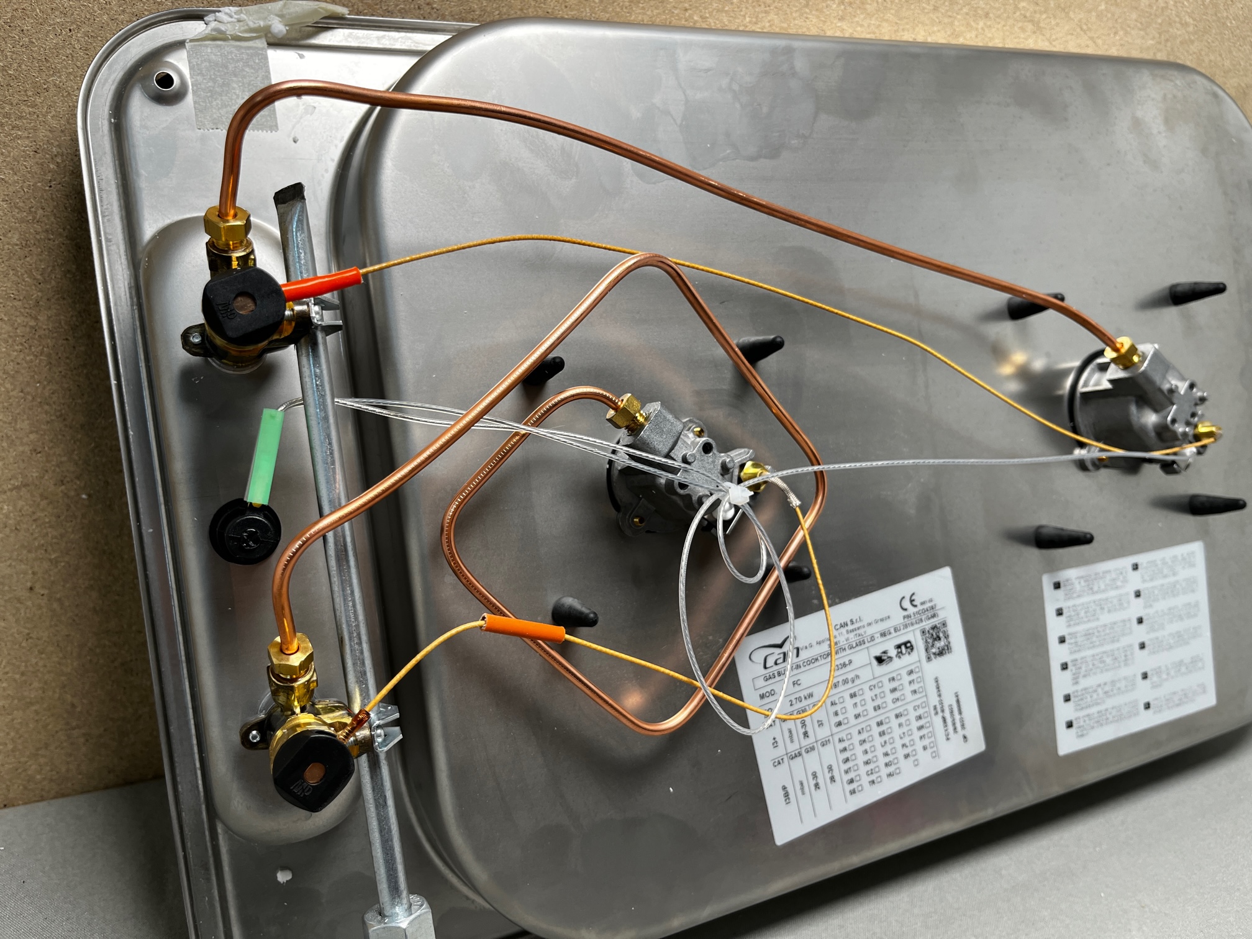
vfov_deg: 53.1
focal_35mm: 26
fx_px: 940
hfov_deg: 67.3
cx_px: 626
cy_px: 470
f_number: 1.6
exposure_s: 1/100
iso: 40
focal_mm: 5.1
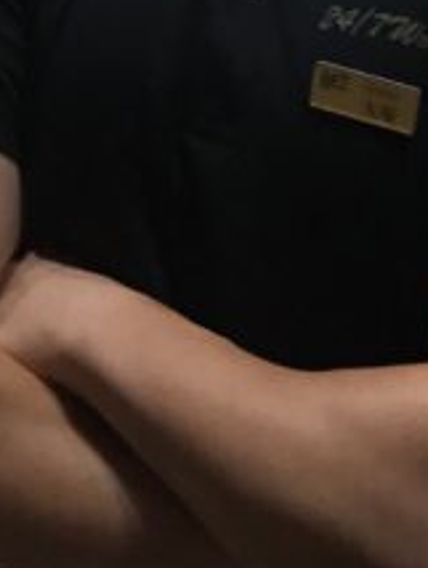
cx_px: 77
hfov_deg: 10.0
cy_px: -674
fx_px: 2435
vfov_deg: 11.6
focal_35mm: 148
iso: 64
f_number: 2.4
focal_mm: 3.3
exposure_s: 1/30
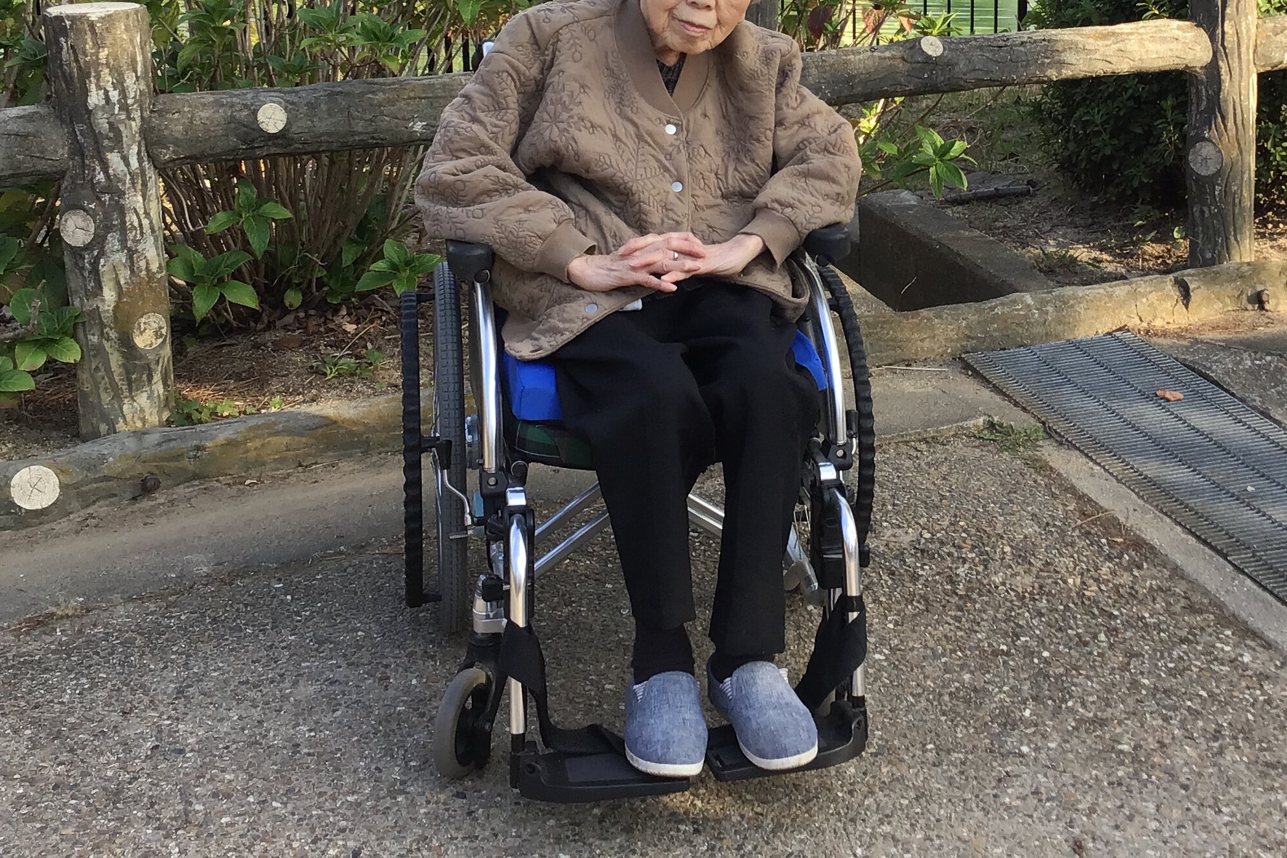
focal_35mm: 53
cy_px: 128
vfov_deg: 24.9
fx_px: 1895
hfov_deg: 37.2
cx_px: 833
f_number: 2.4
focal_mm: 3.3
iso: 25
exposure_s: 1/245
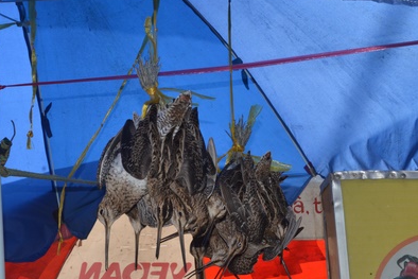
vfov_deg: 17.3
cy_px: 179
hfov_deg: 25.7
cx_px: 214
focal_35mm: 79
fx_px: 918
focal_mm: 32
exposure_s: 1/250
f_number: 18
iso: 640
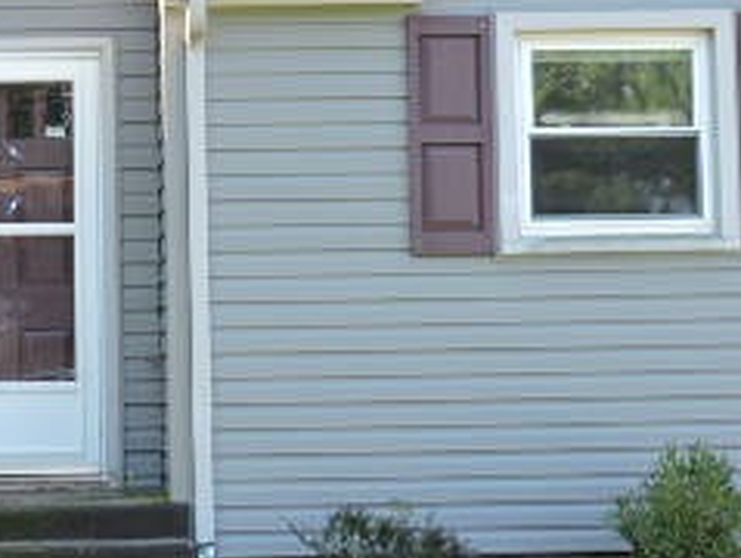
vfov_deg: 10.1
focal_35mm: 147
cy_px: 65
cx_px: 74
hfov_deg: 13.3
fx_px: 3151
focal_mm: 9.8
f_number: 3.7
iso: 100
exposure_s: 1/60
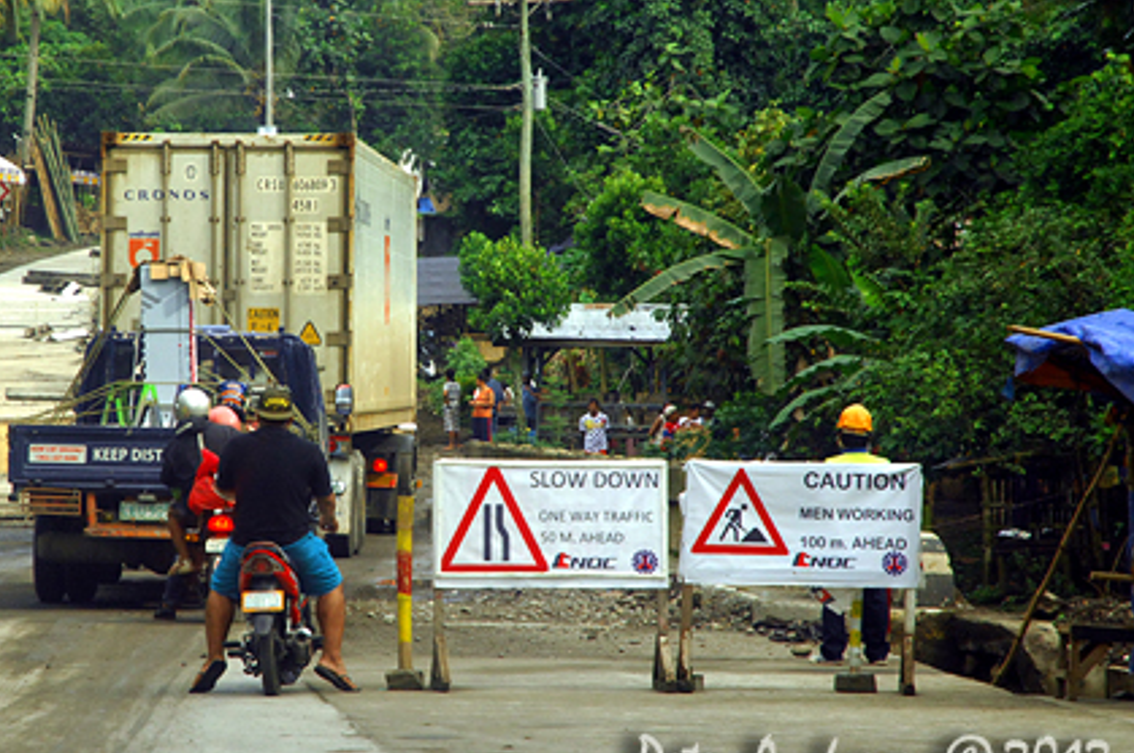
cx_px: 384
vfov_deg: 7.5
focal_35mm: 183
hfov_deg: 11.3
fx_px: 5747
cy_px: 316
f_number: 5.6
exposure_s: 1/500
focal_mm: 85
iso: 400
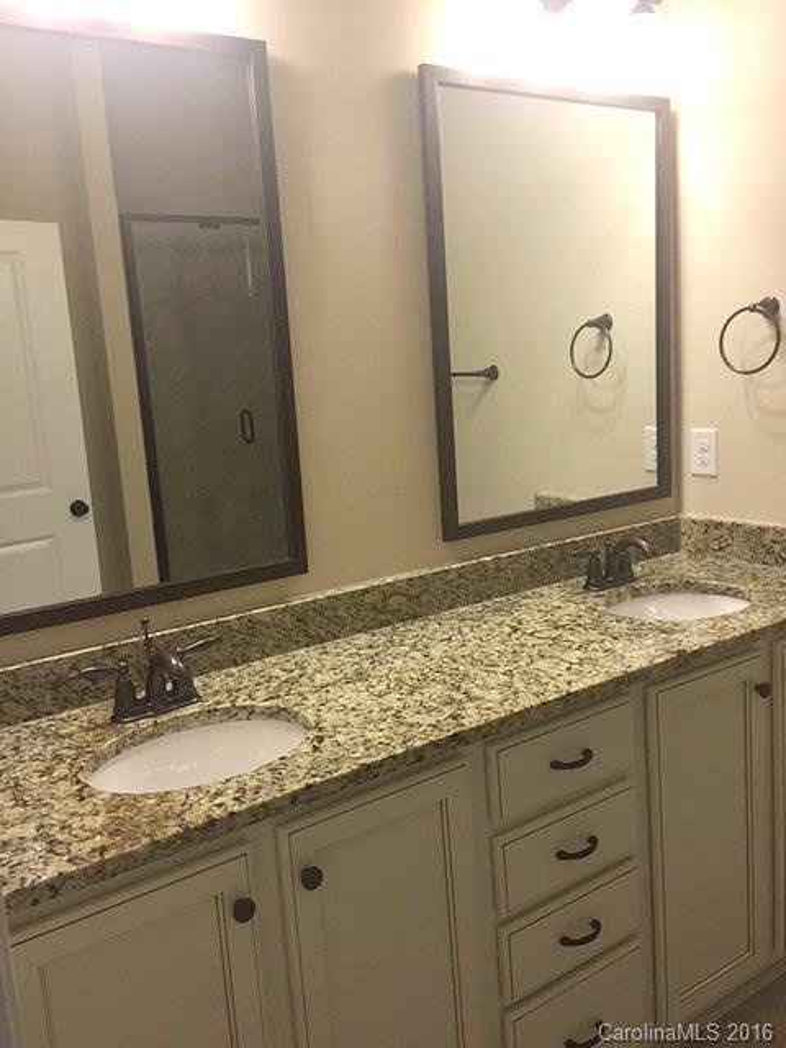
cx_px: 393
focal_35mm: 29
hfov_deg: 48.2
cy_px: 524
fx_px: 878
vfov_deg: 61.7
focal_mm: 4.15
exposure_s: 1/30
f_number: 2.2
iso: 32
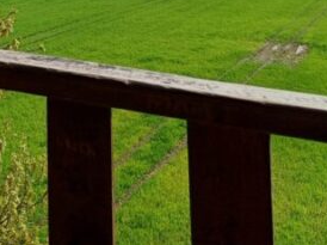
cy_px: -108
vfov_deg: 18.2
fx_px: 689
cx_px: 36
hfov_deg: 25.9
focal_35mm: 73
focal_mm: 4.65
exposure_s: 1/1565
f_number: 1.8
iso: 50
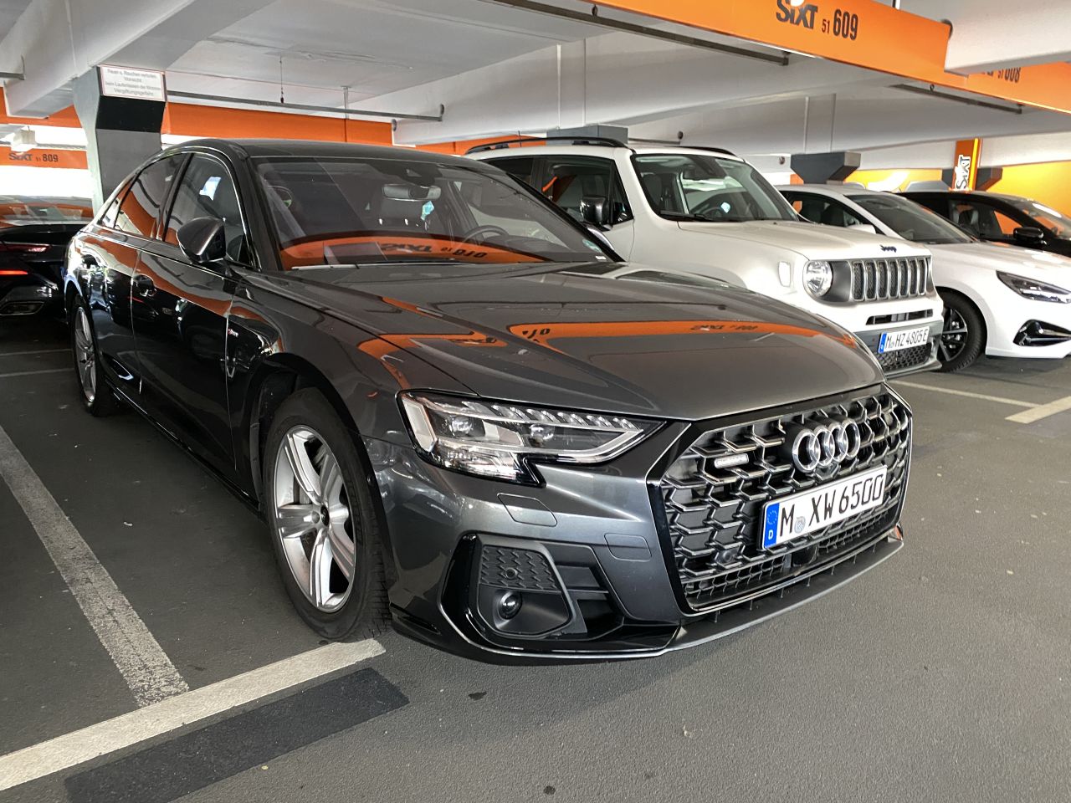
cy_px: 402
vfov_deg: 53.1
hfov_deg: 67.3
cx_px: 536
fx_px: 804
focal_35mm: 26
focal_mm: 4.25
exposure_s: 1/50
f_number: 1.8
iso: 500
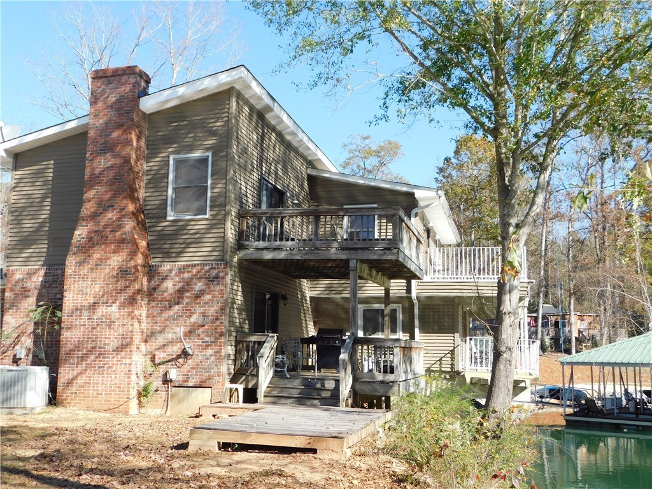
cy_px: 244
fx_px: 678
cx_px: 326
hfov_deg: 51.4
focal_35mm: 36
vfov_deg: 39.7
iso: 125
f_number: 3.5
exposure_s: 1/400
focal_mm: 6.3
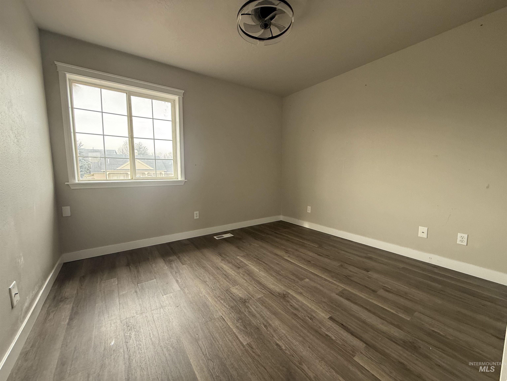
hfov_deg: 102.1
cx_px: 254
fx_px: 205
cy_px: 190
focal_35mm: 14
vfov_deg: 85.7
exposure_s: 1/99
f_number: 2.2
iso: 160
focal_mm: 2.22
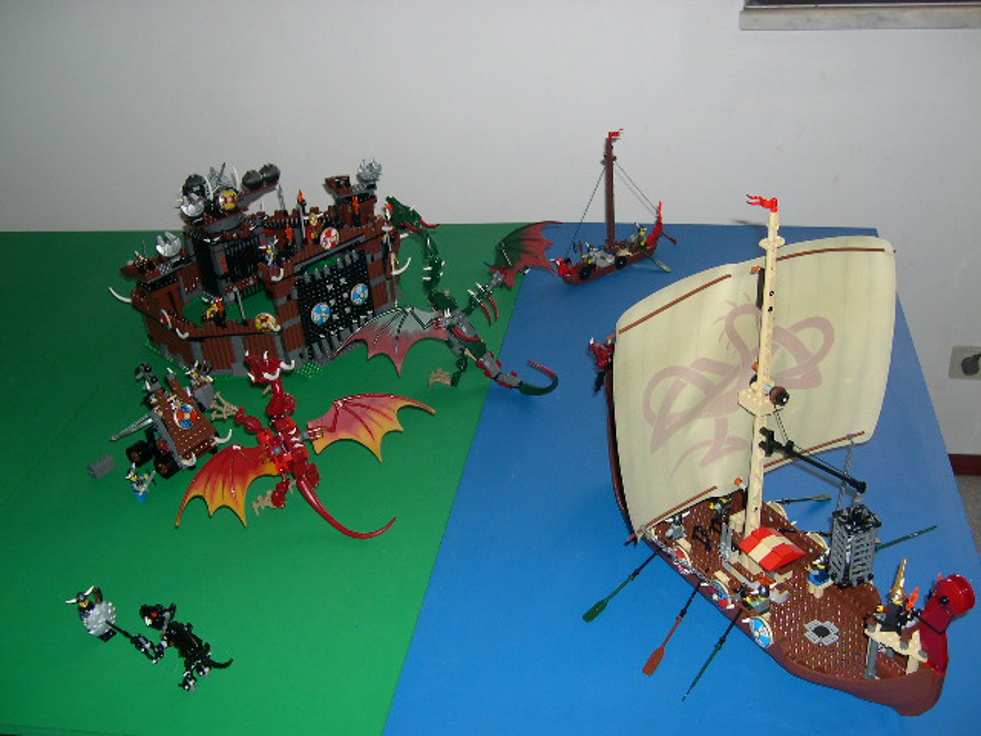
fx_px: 1077
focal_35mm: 38
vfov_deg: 37.7
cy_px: 368
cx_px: 490
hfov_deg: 49.0
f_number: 2.8
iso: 100
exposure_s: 1/60
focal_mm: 8
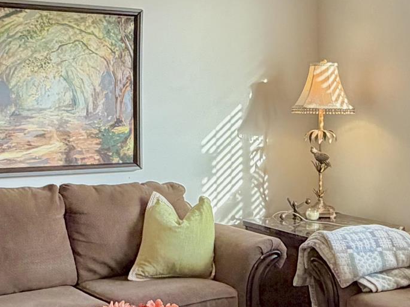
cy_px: 119
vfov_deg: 23.2
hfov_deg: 30.6
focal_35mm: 63
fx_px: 746
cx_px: 249
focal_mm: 2.22
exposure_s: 1/120
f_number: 2.2
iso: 200
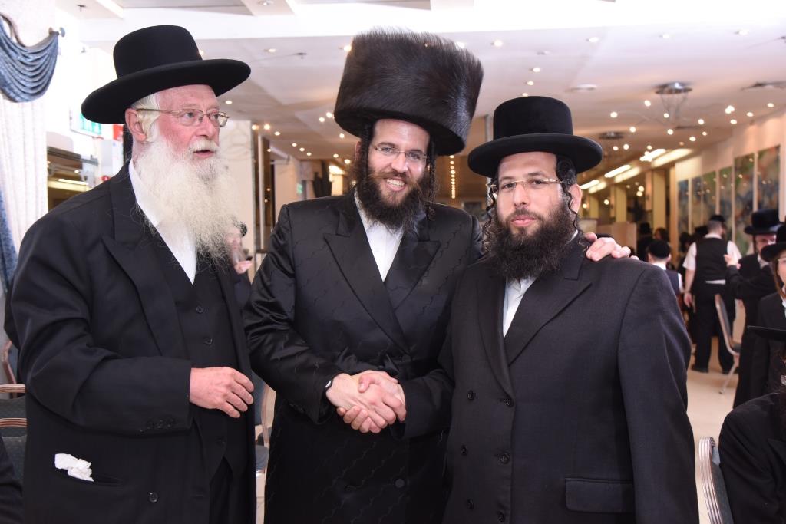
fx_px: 830
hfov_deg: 50.7
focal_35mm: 38
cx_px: 393
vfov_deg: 35.1
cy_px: 262
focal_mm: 38
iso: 800
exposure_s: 1/125
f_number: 5.6
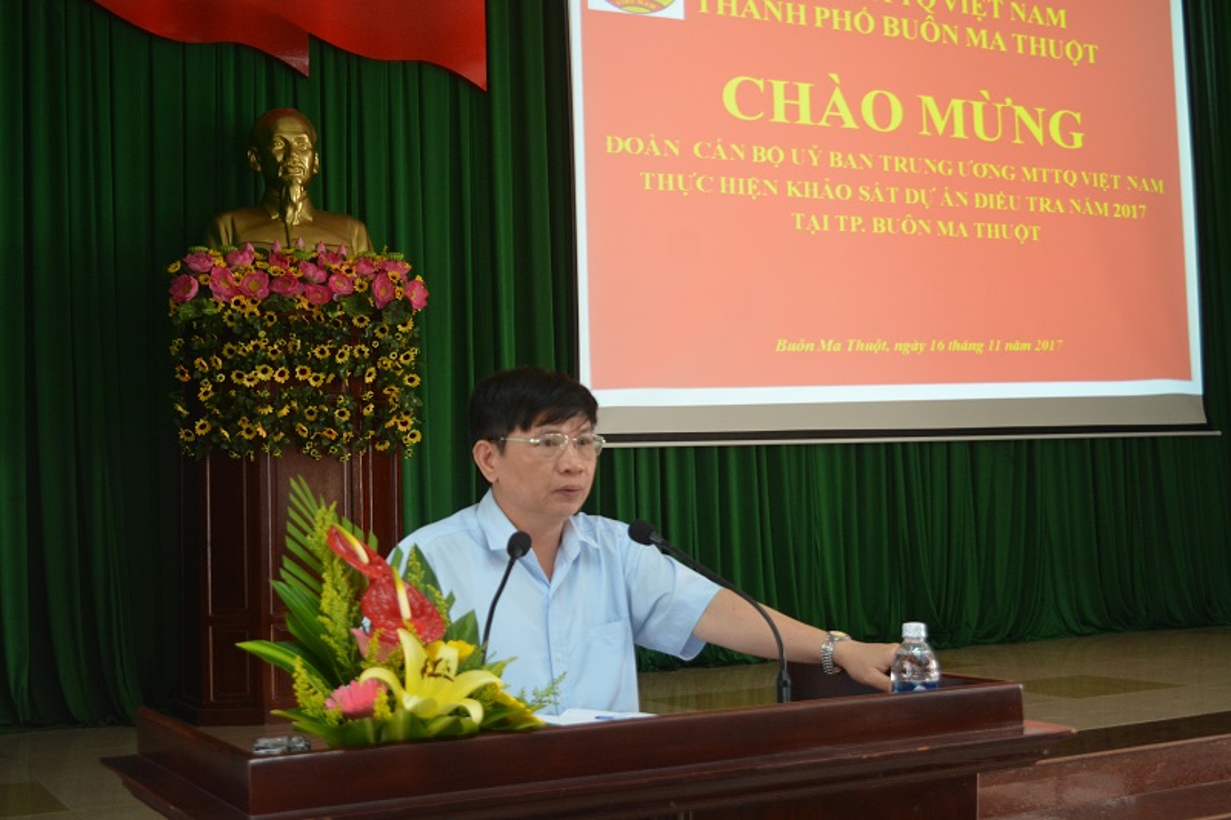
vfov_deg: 28.1
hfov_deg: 41.1
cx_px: 616
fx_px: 1641
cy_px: 410
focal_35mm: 48
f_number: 4.5
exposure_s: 1/50
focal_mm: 32
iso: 1600
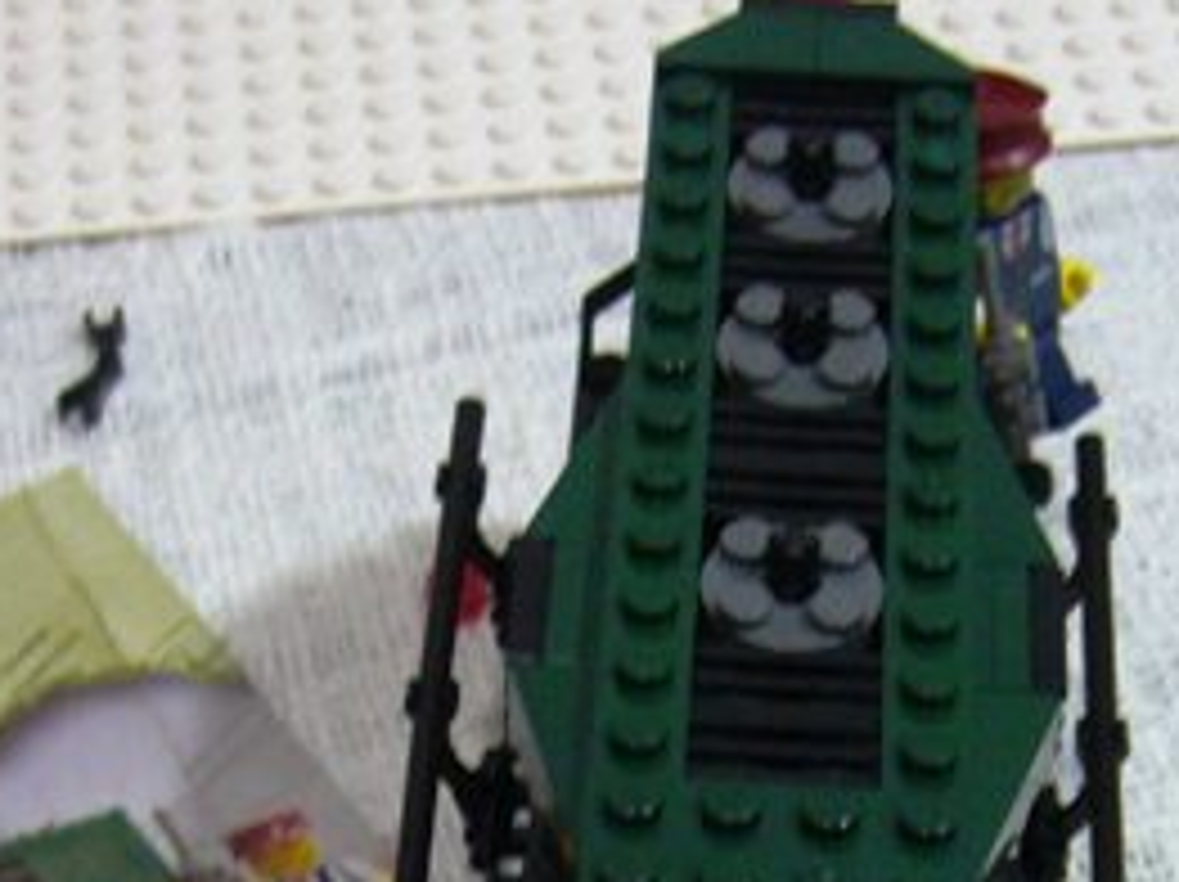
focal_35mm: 107
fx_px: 3641
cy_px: 1098
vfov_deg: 13.4
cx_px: 702
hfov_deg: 18.4
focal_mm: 5.8
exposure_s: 1/8
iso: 200
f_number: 2.8
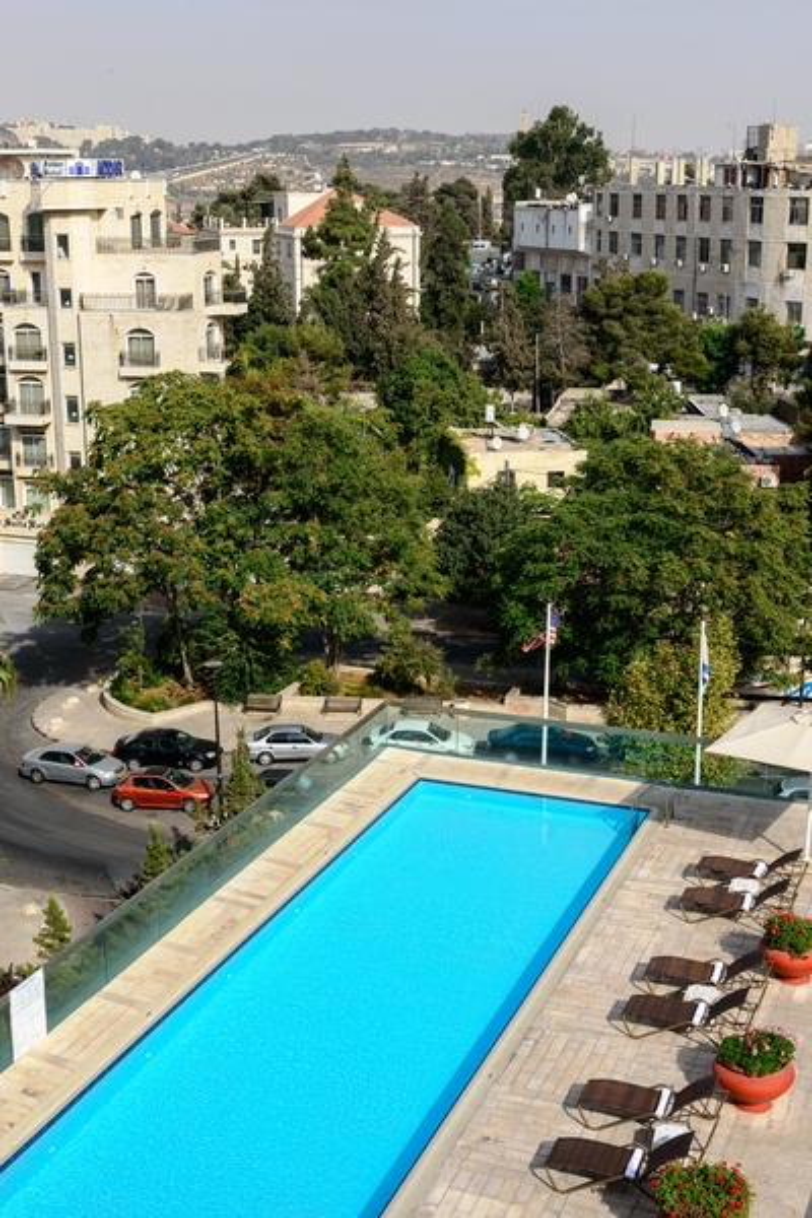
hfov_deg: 28.1
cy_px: 609
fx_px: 1624
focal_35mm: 48
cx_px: 406
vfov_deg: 41.1
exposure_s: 1/160
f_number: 11
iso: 100
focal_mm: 48
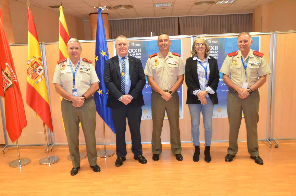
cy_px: 98
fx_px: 258
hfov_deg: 59.6
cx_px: 148
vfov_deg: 41.5
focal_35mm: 32
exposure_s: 1/80
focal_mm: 21
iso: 2000
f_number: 6.3
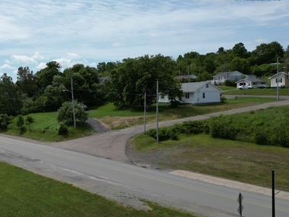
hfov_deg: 45.8
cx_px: 87
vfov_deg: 36.0
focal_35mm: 40
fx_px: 334
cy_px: 108
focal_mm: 6.72
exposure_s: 1/5000
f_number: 1.7
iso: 110
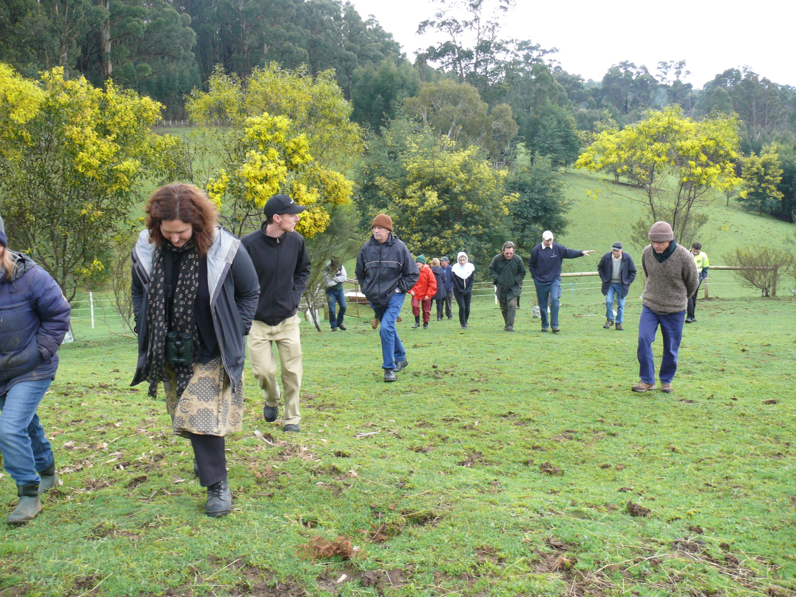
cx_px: 398
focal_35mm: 35
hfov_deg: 52.6
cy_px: 298
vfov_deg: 40.7
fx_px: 805
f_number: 3.2
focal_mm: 7.4
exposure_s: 1/100
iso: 100
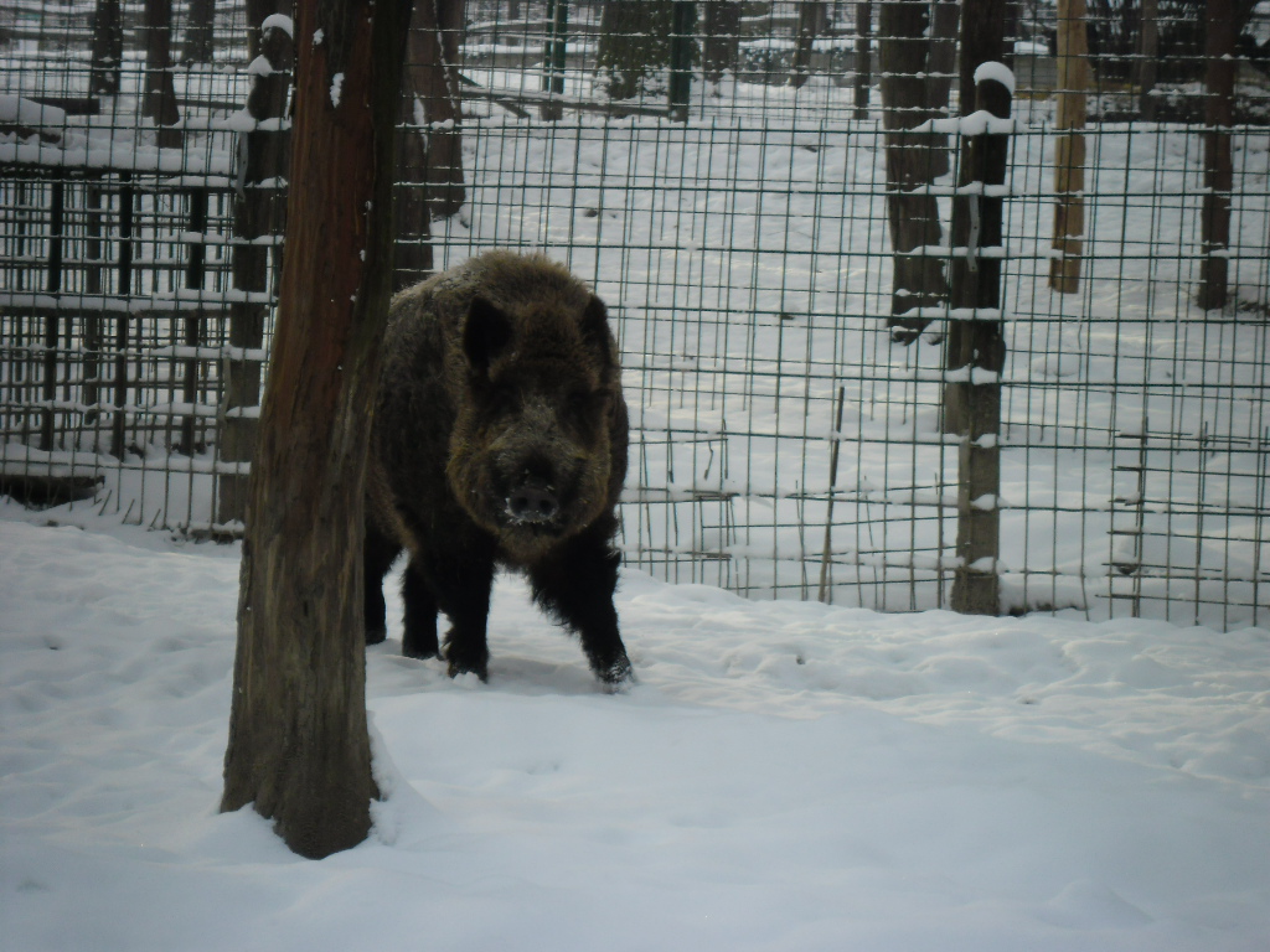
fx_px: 4953
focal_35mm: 135
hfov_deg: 14.6
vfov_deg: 11.0
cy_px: 476
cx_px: 635
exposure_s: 1/206
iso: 80
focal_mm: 24.5
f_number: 5.9
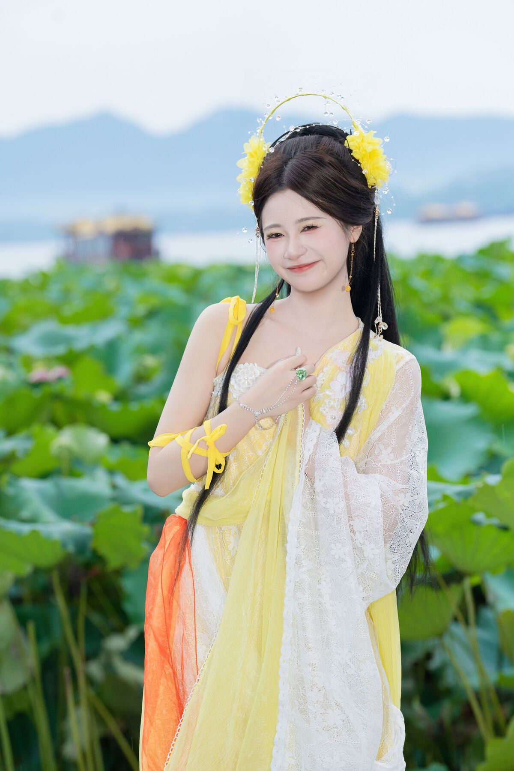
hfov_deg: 11.9
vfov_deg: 17.8
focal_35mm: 115
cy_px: 386
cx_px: 257
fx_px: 2463
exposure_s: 1/250
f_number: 4.5
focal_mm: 115
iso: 1250
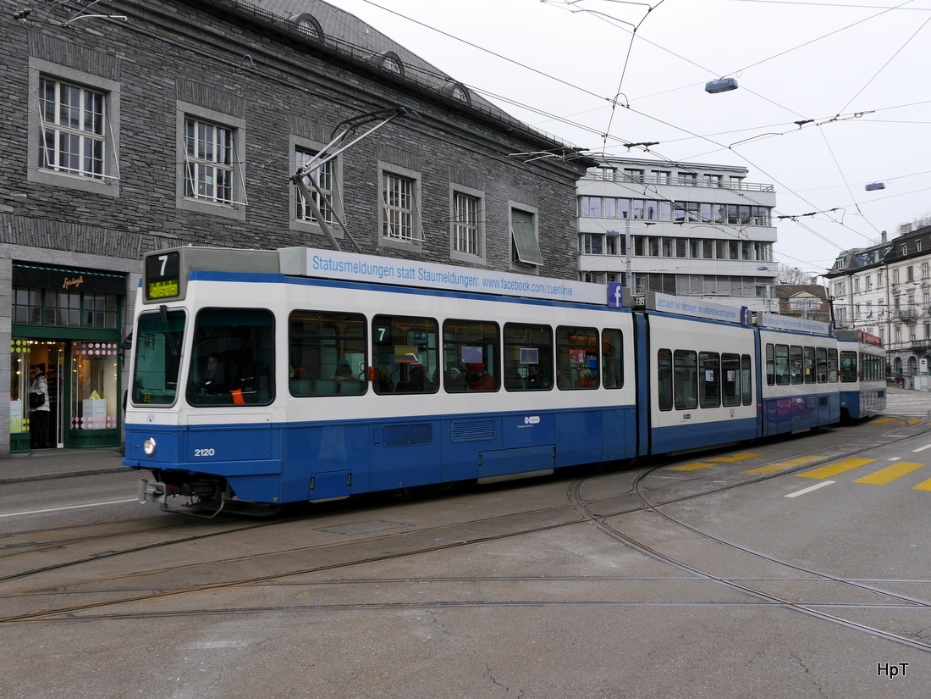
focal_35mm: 30
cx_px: 466
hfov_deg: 60.0
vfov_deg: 46.8
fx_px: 807
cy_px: 350
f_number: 5
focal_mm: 15
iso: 160
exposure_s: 1/200
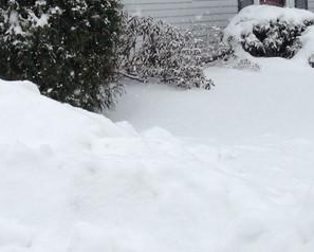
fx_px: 1032
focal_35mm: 111
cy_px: -85
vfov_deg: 13.4
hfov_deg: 17.1
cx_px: 40
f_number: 2.4
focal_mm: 4.13
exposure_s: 1/951
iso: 50
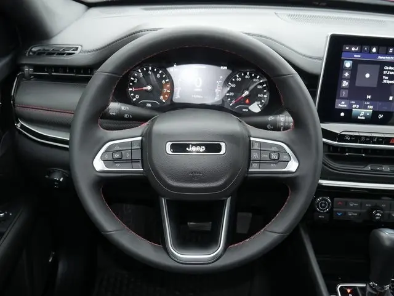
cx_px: 197
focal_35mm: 36
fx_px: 410
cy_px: 148
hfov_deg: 51.3
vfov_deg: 39.7
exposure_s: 1/60
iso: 800
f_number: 5
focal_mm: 18
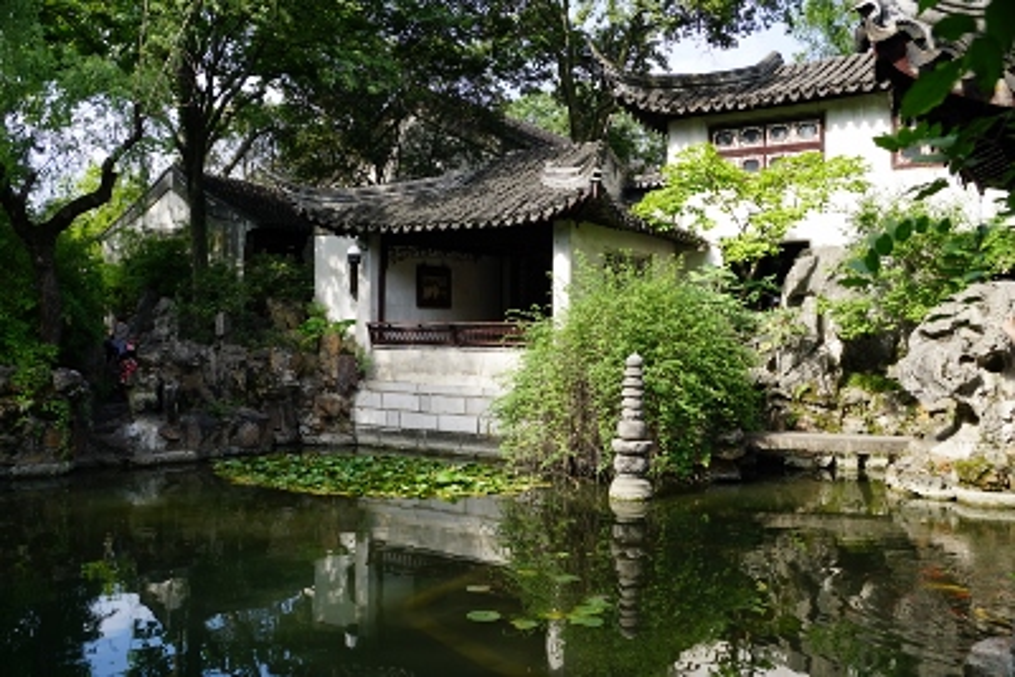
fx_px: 931
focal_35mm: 33
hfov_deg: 57.2
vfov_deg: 40.0
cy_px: 338
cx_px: 508
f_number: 6.3
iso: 100
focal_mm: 22
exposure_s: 1/100
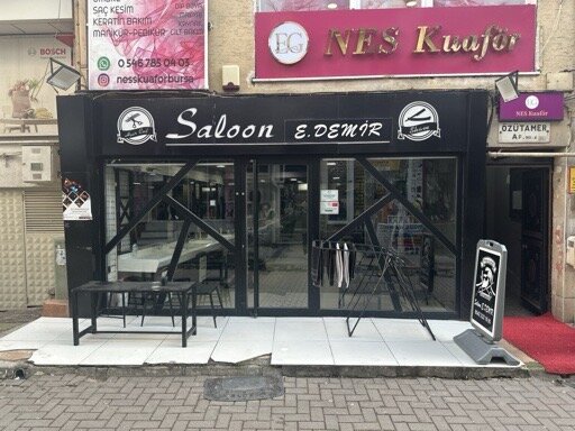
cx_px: 288
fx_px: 399
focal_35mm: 24
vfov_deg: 56.8
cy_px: 216
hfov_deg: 71.6
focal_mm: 6.86
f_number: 1.78
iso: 80
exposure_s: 1/121
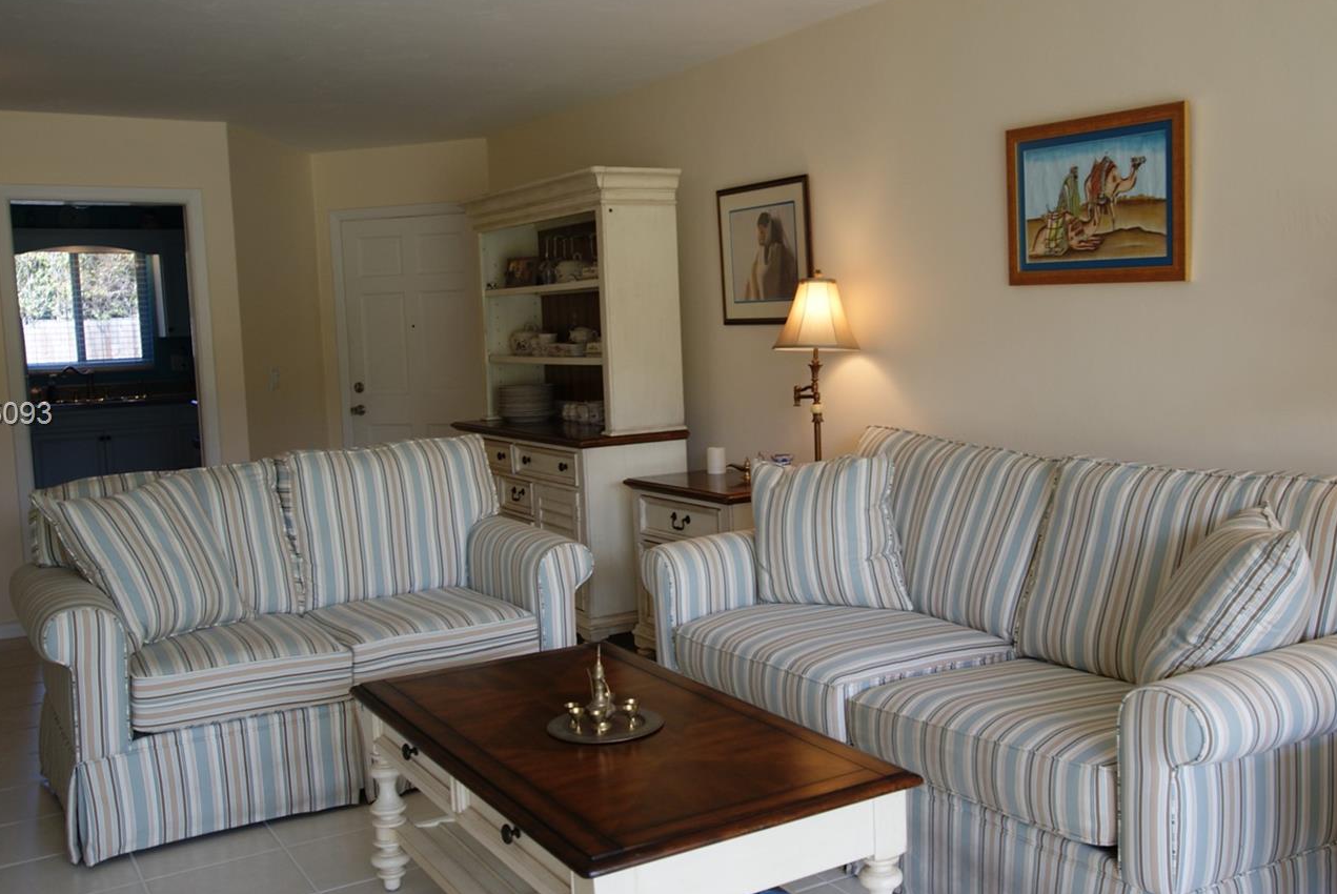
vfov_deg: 38.9
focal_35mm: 34
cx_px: 734
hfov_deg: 55.7
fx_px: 1264
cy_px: 415
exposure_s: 1/40
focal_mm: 18
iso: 100
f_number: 4.5
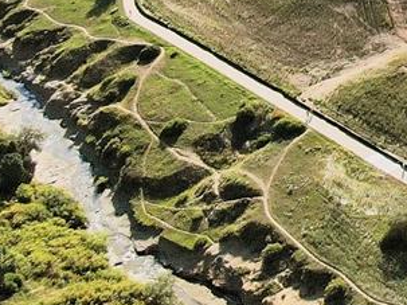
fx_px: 952
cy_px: -126
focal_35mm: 81
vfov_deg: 16.8
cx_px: 666
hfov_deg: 19.8
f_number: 2.8
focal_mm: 4.39
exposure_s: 1/120
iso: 100
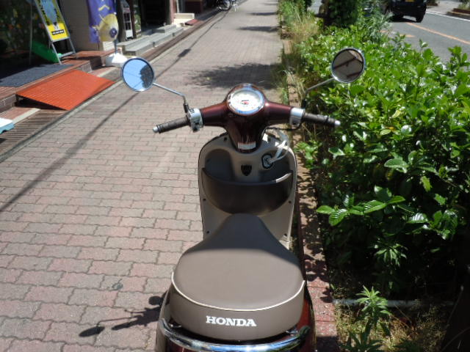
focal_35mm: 28
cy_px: 176
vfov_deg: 49.7
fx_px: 380
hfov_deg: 63.4
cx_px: 235
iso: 100
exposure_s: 1/500
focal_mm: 5
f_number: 3.7
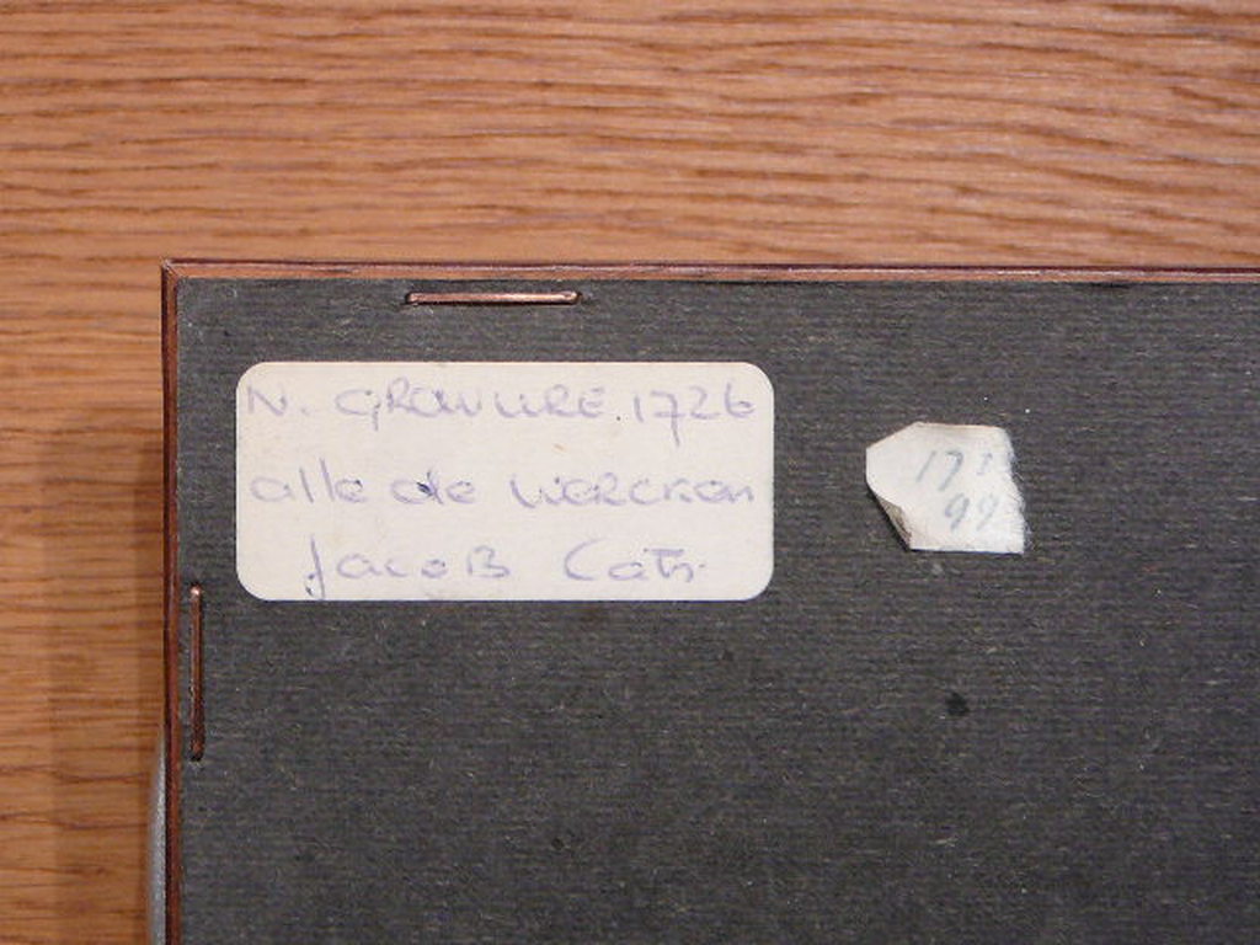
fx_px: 3494
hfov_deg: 20.4
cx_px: 630
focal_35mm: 96
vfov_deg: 15.4
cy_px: 472
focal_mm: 11.5
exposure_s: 1/20
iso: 200
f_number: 3.7
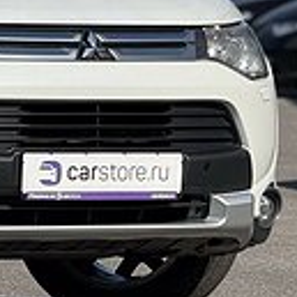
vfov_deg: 3.9
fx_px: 4378
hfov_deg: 3.9
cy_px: 83
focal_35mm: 451
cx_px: -260
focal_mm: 15.66
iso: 50
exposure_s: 1/2083
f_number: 2.8
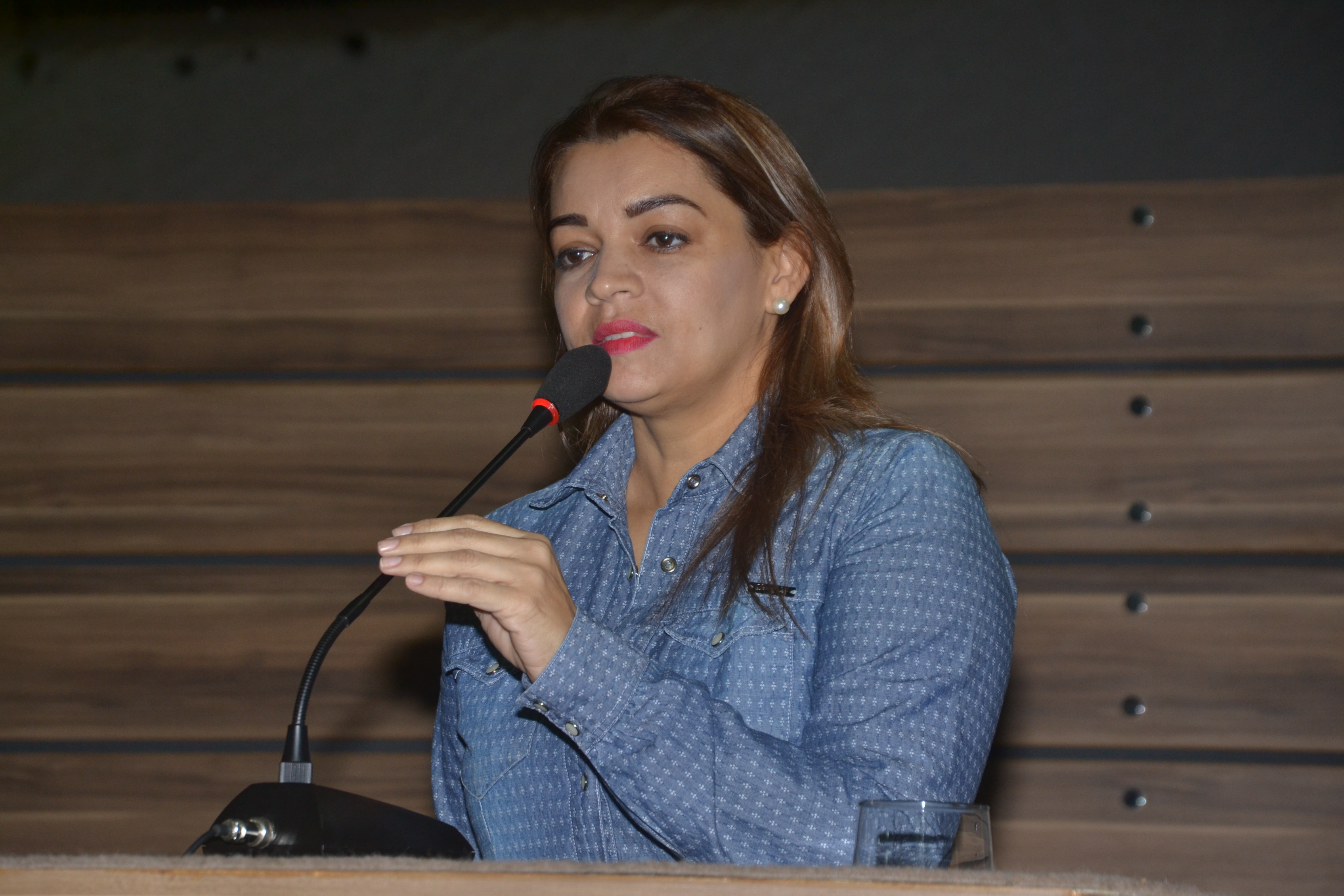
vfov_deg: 8.6
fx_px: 5992
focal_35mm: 161
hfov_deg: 12.8
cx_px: 660
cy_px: 443
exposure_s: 1/125
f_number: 6.3
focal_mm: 105
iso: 400
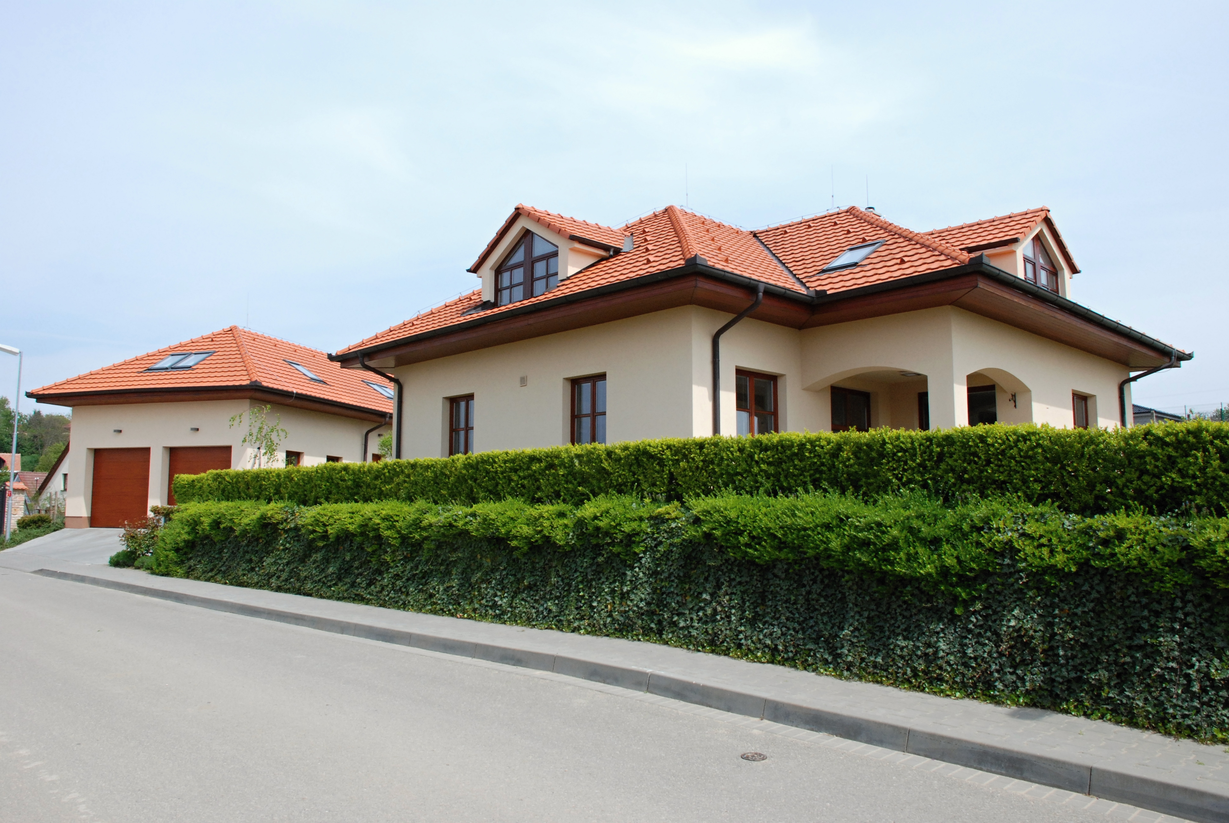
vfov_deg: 48.0
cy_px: 412
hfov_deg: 67.3
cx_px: 614
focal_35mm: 27
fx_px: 923
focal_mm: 18
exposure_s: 1/400
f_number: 10
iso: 500
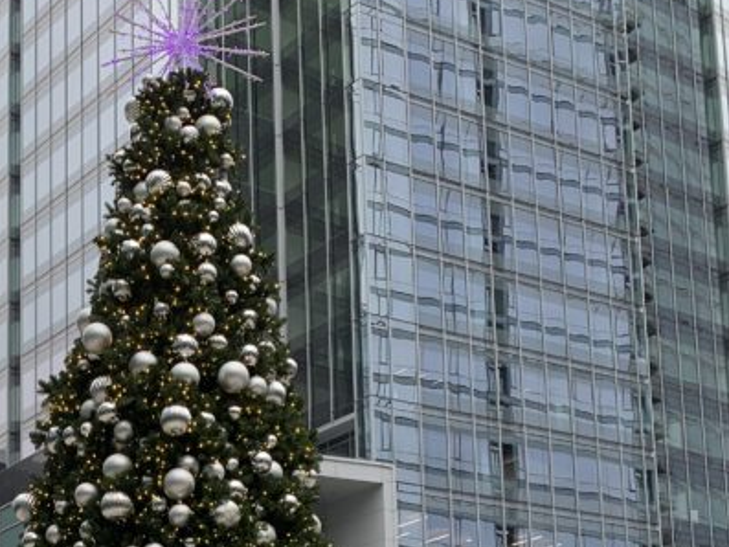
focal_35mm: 67
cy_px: 677
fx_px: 1411
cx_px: 114
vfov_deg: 20.4
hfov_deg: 28.2
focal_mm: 4.25
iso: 25
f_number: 1.8
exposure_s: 1/248
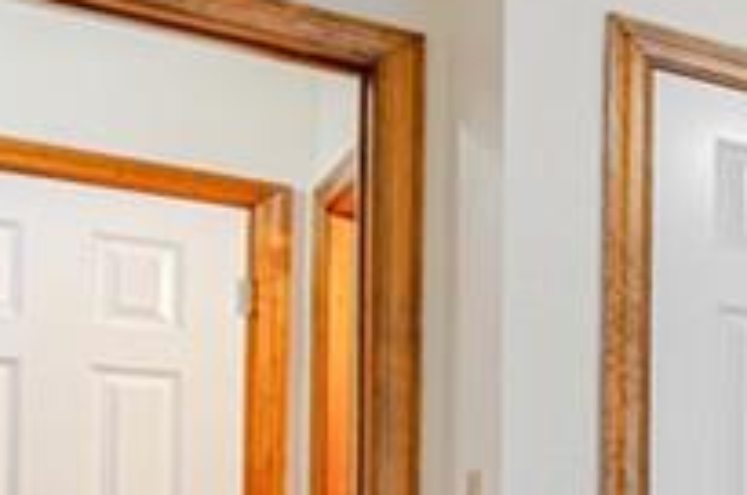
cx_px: 1651
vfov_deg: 20.9
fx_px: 1243
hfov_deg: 17.0
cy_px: 602
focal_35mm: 60
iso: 50
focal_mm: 12
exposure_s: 1/10
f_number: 11
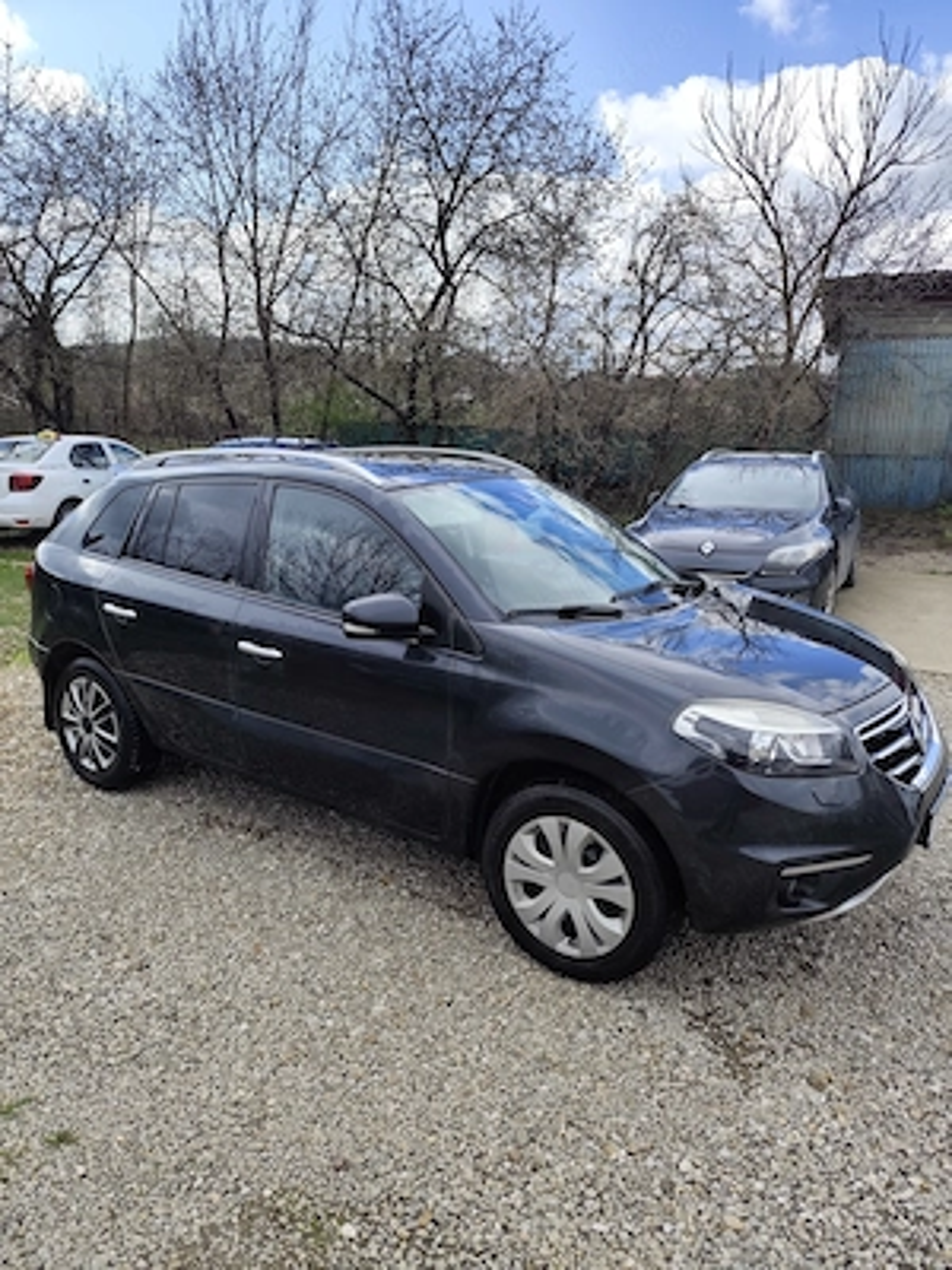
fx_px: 843
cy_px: 635
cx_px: 476
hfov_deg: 58.9
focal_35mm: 23
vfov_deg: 73.9
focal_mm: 6.19
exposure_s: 1/926
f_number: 1.65
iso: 50
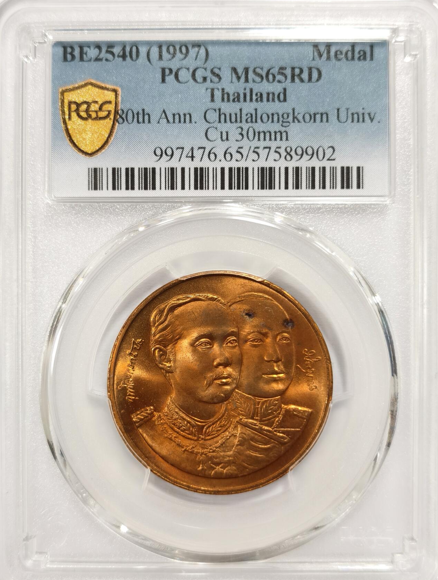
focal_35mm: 58
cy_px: 297
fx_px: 975
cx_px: 218
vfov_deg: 33.2
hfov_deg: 25.3
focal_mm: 5.56
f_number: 16
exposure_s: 1/100
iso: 125
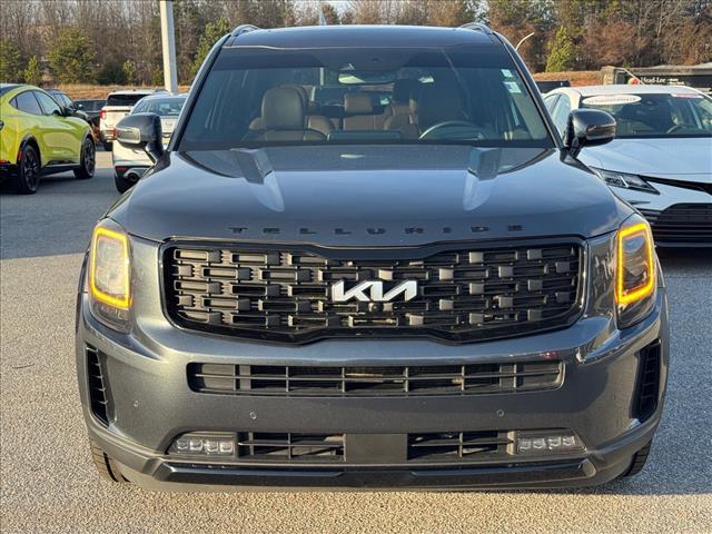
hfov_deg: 39.7
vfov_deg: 30.3
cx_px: 356
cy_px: 267
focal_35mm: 48
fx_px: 987
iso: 64
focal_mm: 6.76
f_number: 1.78
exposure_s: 1/707
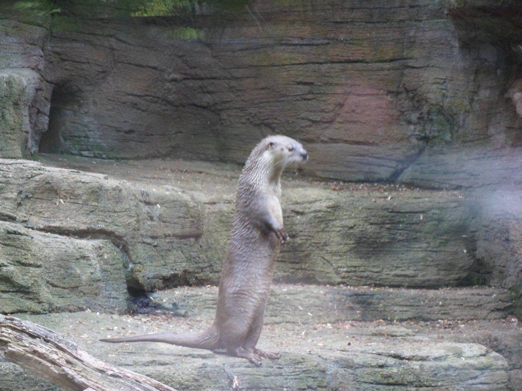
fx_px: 3031
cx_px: 261
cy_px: 196
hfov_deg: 9.8
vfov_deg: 7.4
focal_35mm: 201
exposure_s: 1/30
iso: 480
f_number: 5.6
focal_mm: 36.2
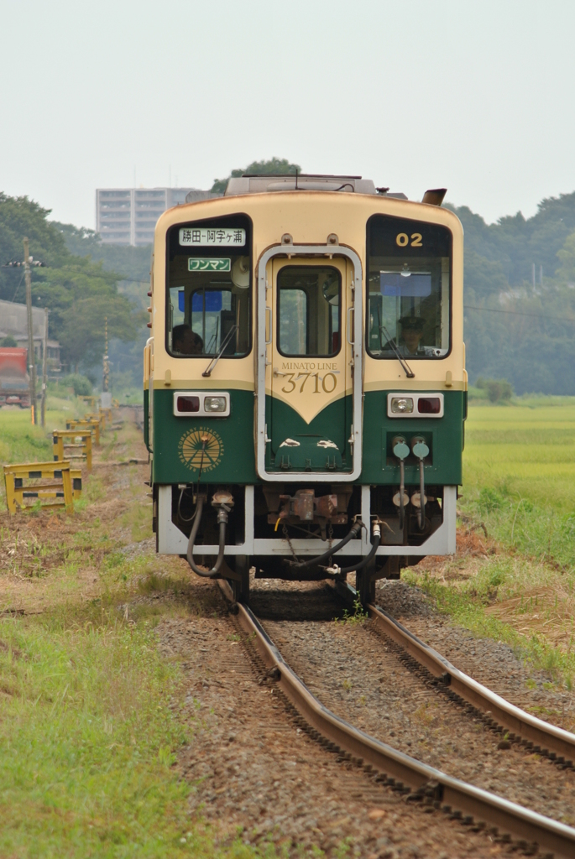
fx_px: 11615
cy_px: 430
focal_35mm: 486
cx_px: 288
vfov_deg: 4.2
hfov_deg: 2.8
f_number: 5
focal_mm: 180
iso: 100
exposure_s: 1/200
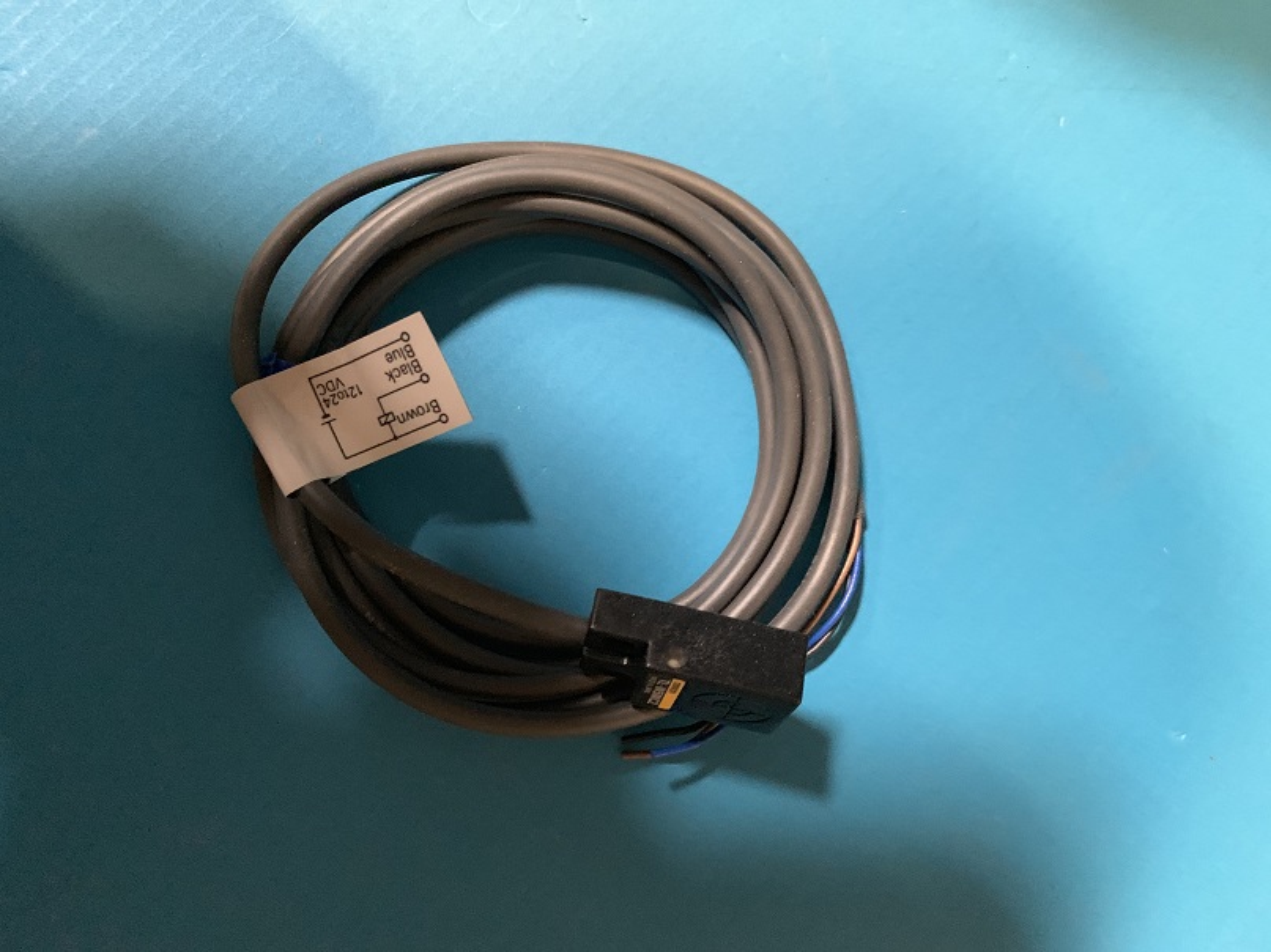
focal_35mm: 26
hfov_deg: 67.3
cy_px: 476
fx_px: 955
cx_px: 636
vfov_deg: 53.1
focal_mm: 4.25
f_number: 1.8
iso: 640
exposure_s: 1/30
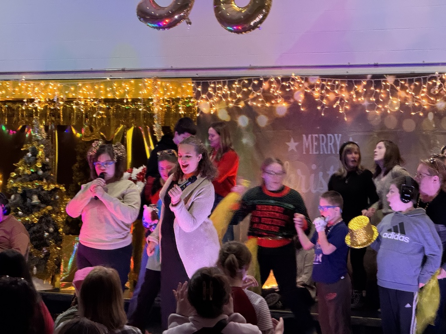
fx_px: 1546
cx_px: 223
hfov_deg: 16.4
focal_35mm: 120
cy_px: 167
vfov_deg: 12.3
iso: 1250
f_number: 2.8
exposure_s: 1/37
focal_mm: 15.66
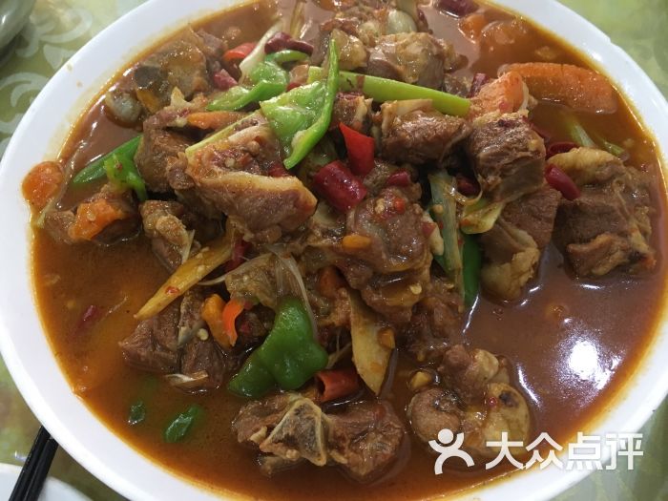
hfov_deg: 61.7
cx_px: 334
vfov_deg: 48.2
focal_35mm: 29
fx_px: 560
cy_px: 250
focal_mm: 4.15
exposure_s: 1/20
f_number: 2.2
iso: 200
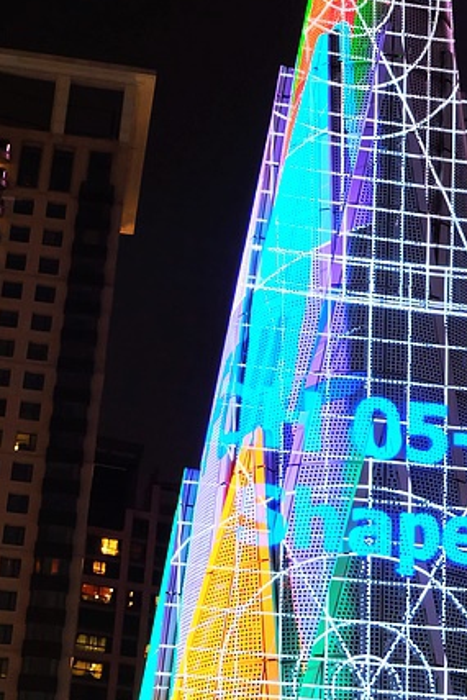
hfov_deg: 14.1
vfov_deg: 21.2
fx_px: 1866
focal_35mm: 96
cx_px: 415
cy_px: 395
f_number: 4.5
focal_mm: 26.9
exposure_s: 1/8
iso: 3200
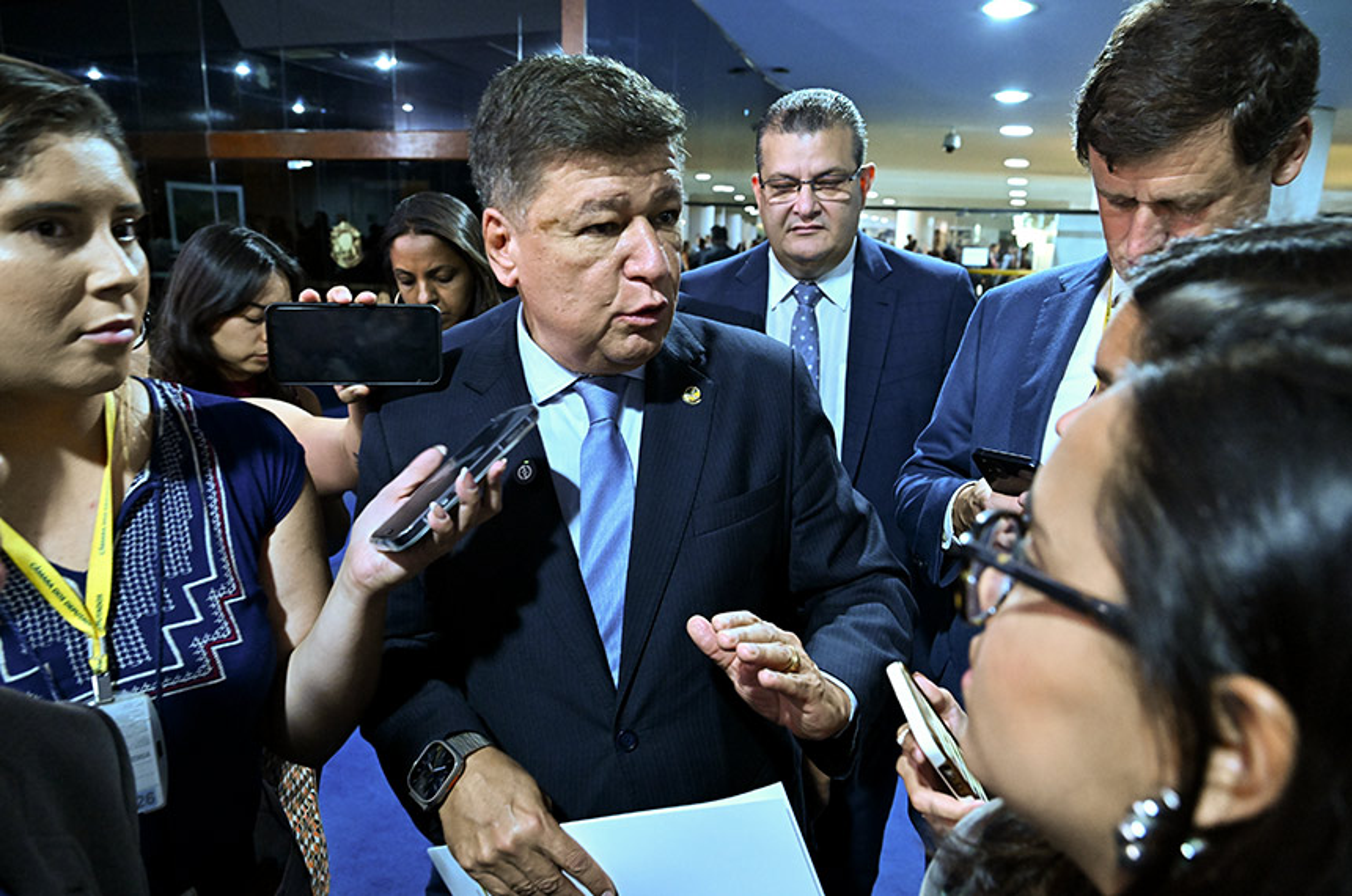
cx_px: 676
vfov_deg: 52.9
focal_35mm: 24
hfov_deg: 73.8
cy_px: 448
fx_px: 900
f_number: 5
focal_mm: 24
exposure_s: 1/40
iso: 5000
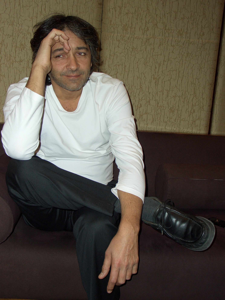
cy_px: 150
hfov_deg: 33.6
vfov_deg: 43.9
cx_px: 112
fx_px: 373
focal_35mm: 43
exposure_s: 1/60
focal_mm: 9.2
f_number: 3
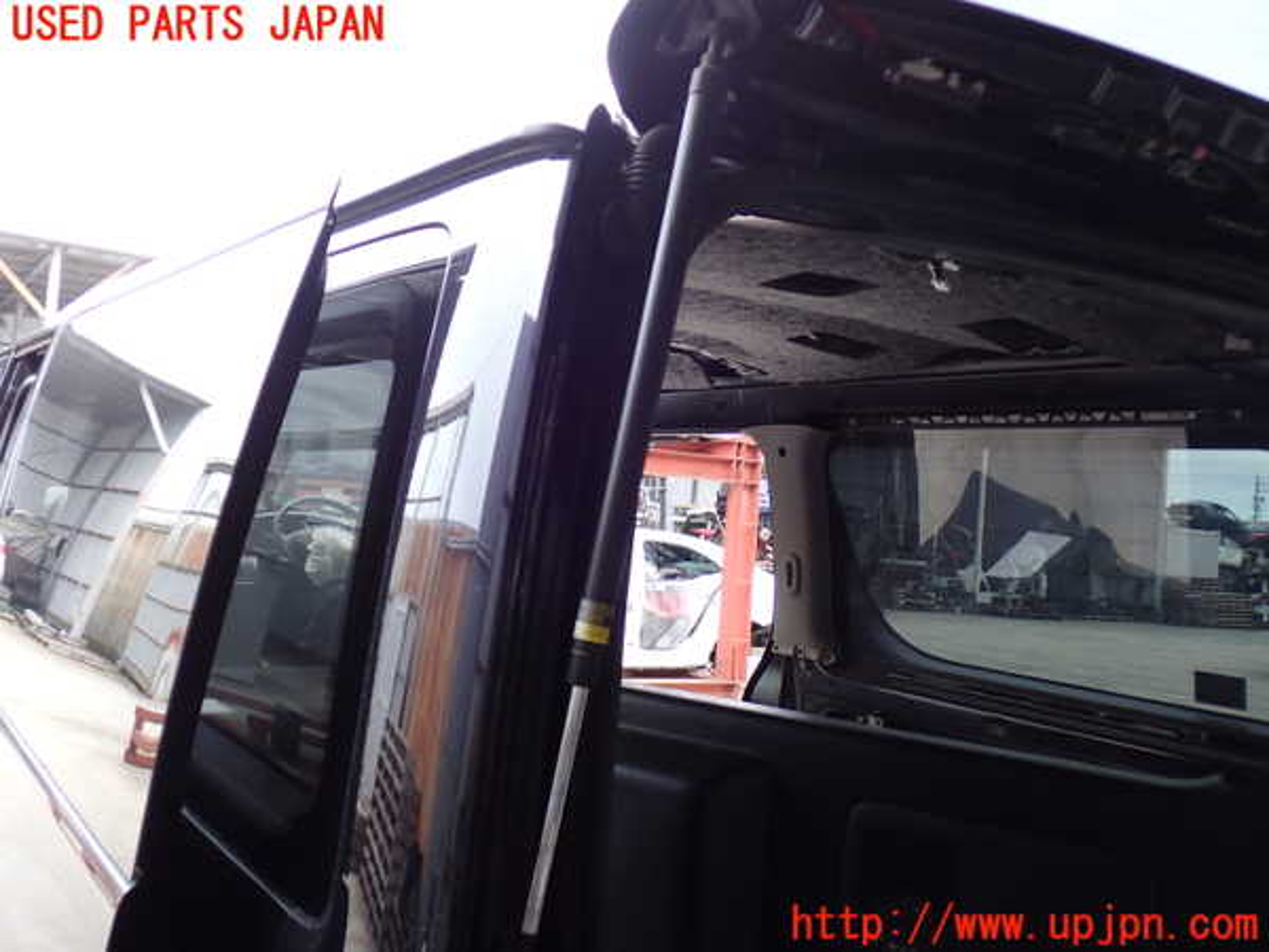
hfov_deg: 51.4
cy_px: 476
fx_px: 1320
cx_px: 634
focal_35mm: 36
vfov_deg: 39.7
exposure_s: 1/80
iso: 125
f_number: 2.5
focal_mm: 6.37
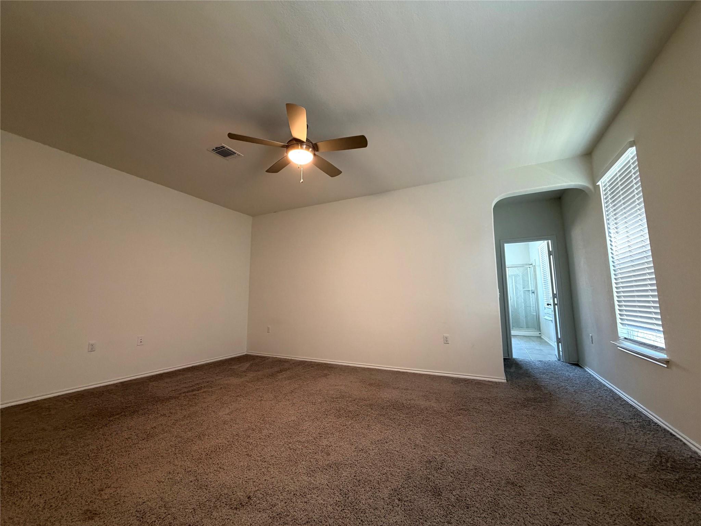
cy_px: 263
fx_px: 284
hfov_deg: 102.1
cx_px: 350
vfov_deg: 85.7
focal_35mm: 14
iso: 250
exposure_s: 1/60
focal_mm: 2.22
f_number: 2.2
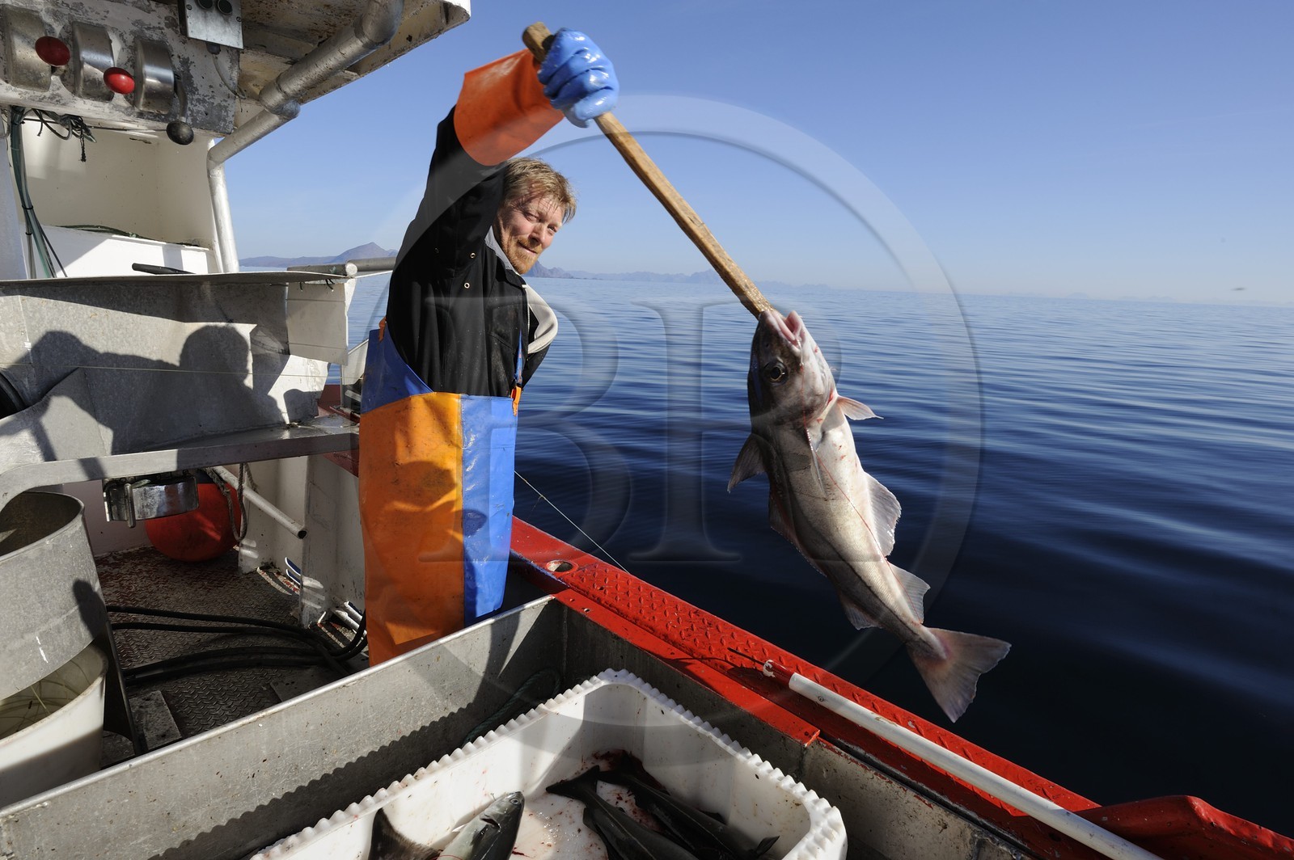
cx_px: 647
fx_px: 646
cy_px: 430
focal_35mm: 18
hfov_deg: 90.0
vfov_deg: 67.3
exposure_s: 1/200
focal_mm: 18
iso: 200
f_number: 14
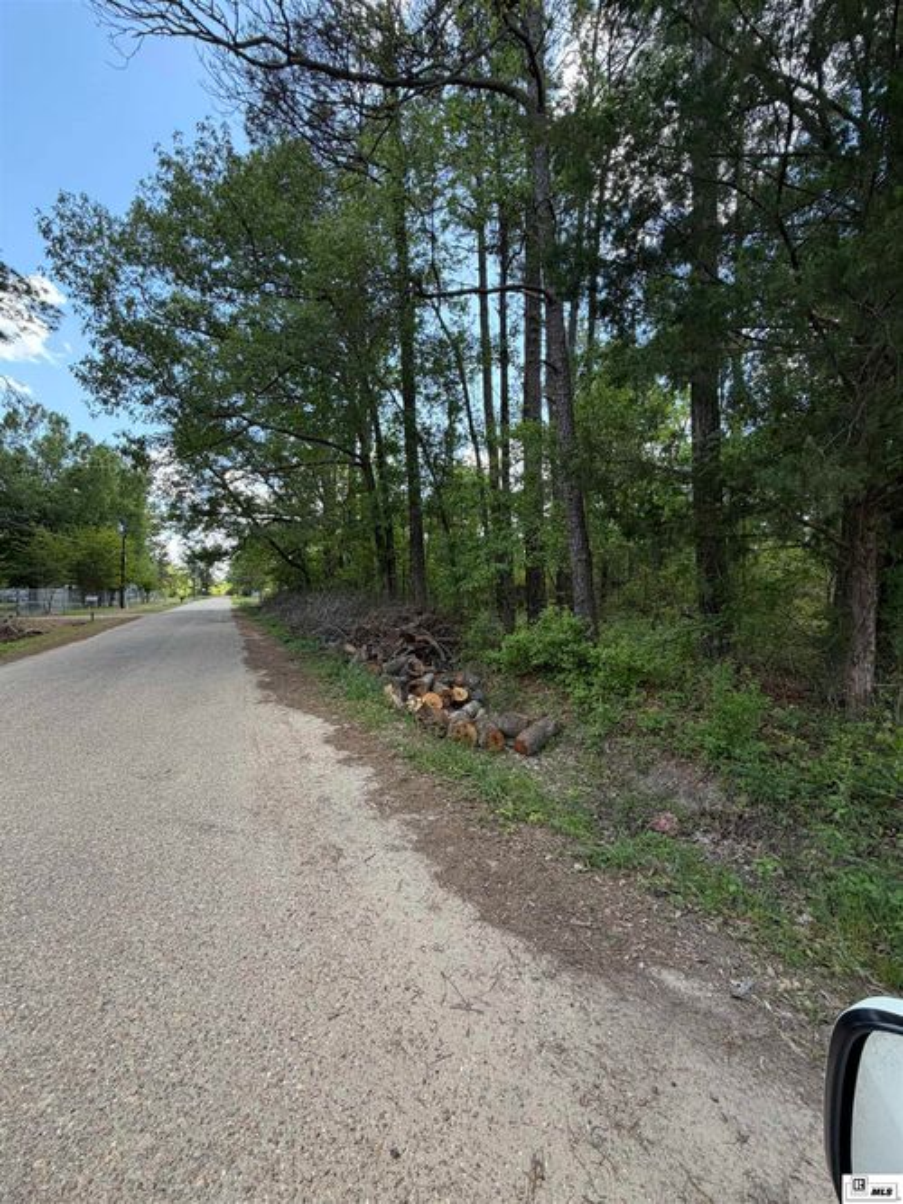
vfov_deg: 102.1
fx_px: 487
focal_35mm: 14
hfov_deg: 85.7
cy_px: 602
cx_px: 452
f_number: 2.2
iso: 50
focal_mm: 2.22
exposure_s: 1/230
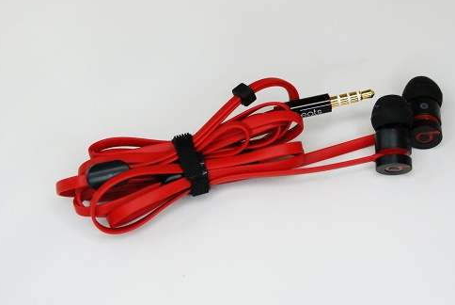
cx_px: 267
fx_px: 1139
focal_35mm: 90
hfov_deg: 22.6
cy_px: 142
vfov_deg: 15.2
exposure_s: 1/160
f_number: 5.6
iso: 1600
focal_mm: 50
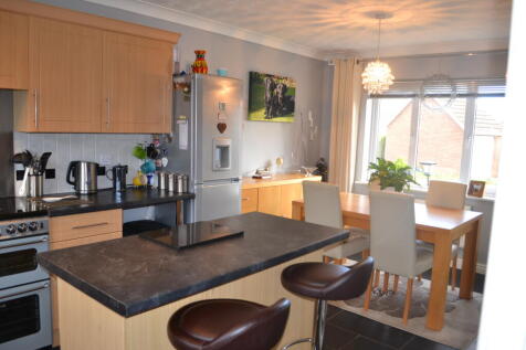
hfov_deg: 67.4
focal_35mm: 27
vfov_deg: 47.9
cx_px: 263
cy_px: 175
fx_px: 394
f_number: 3.5
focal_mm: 18
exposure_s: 1/60
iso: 500
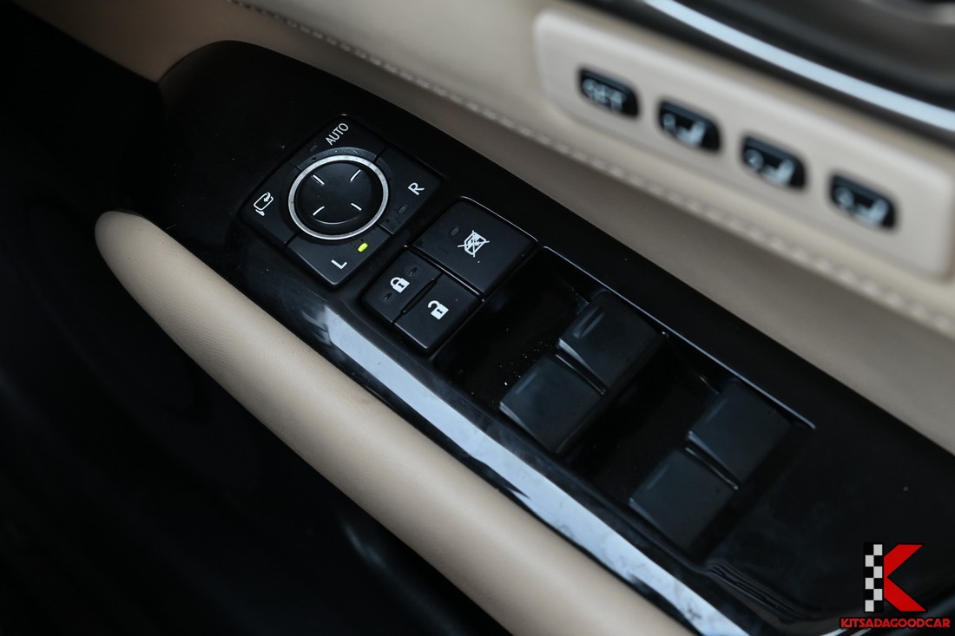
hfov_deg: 32.9
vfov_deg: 22.3
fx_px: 1618
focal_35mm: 61
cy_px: 318
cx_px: 478
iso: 400
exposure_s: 1/30
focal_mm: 41
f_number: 5.6
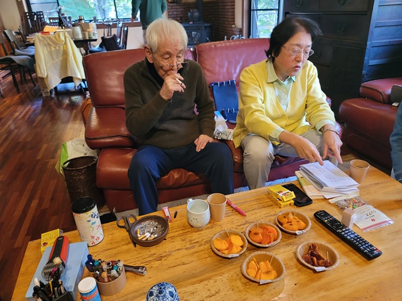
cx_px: 201
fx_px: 290
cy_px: 150
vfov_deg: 54.9
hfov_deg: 69.4
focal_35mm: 25
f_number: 1.8
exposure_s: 1/40
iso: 320
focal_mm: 7
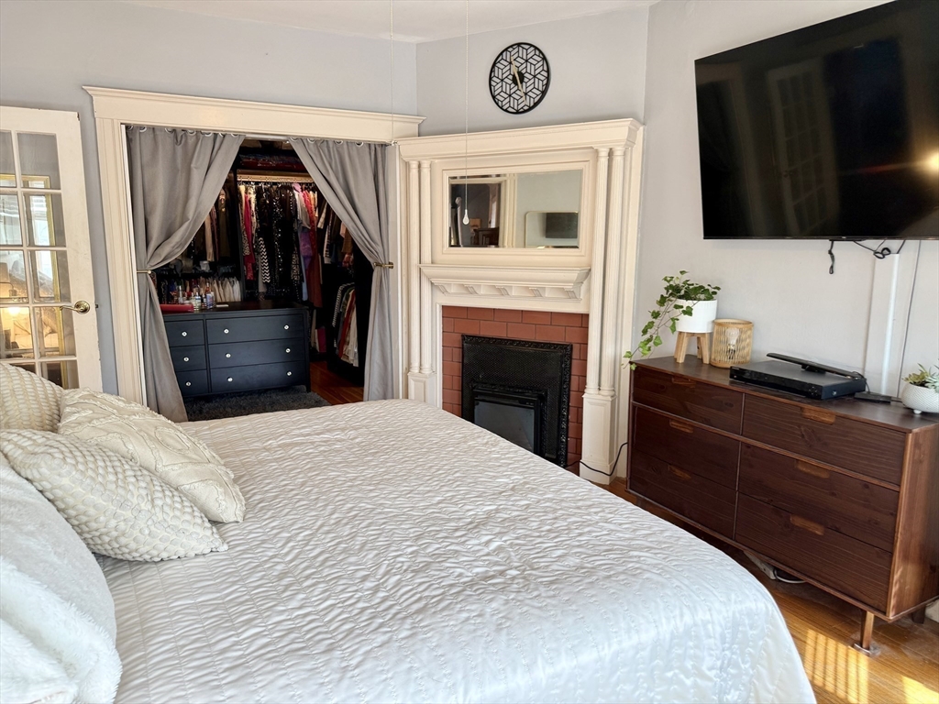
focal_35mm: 24
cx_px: 470
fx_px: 651
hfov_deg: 71.6
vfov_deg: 56.8
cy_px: 352
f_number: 1.78
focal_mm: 6.76
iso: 125
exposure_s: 1/120
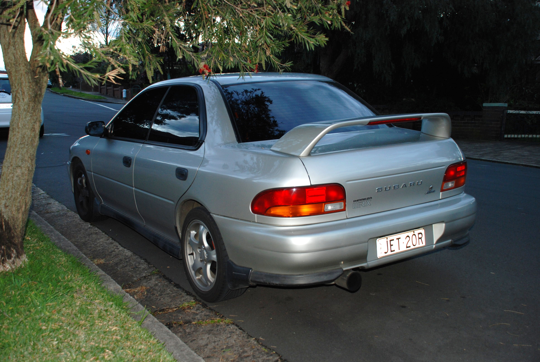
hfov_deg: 49.5
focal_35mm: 39
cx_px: 270
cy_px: 181
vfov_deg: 34.3
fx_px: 586
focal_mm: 26
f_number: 4
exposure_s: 1/60
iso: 200
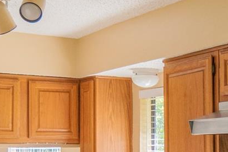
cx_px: 257
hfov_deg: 21.6
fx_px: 564
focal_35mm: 89
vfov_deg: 14.5
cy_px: 213
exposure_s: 1/250
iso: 400
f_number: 4.5
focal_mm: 12
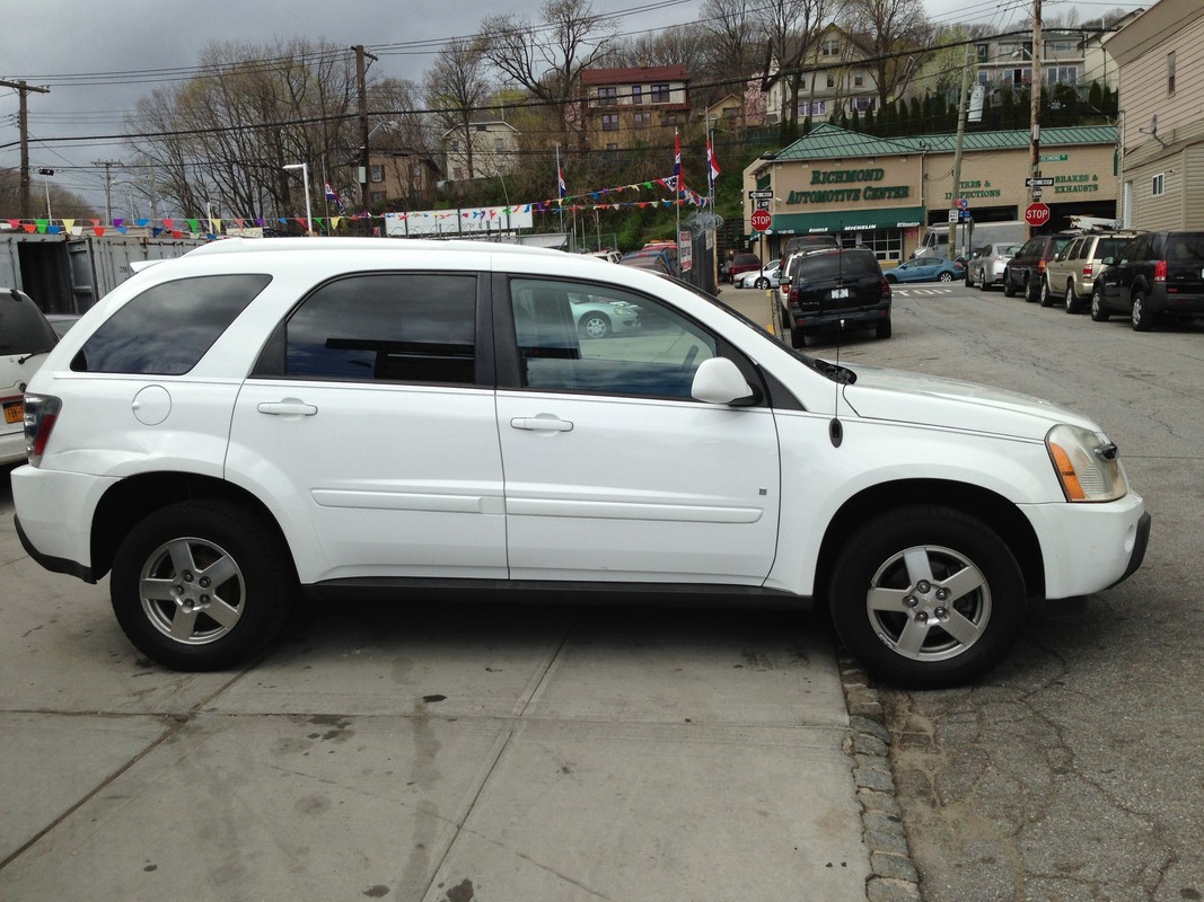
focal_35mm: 33
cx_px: 602
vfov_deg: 42.9
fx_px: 1148
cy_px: 451
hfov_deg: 55.4
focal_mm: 4.13
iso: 50
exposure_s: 1/1323
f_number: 2.4
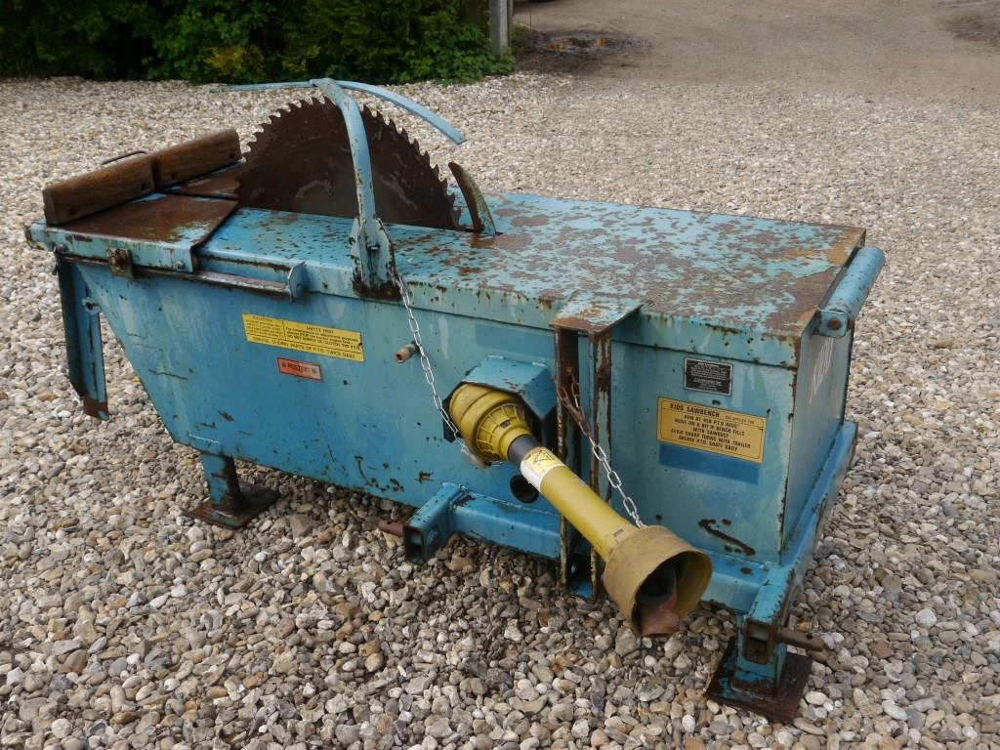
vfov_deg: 39.7
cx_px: 500
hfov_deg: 51.4
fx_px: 1040
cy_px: 375
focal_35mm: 36
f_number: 6.3
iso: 160
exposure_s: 1/250
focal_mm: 18
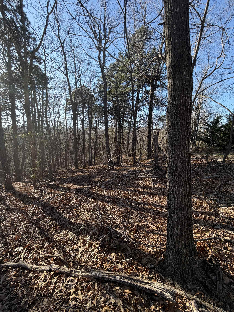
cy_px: 156
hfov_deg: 85.7
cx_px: 117
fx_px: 126
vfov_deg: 102.1
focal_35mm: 14
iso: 64
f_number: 2.2
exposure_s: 1/502
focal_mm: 2.22
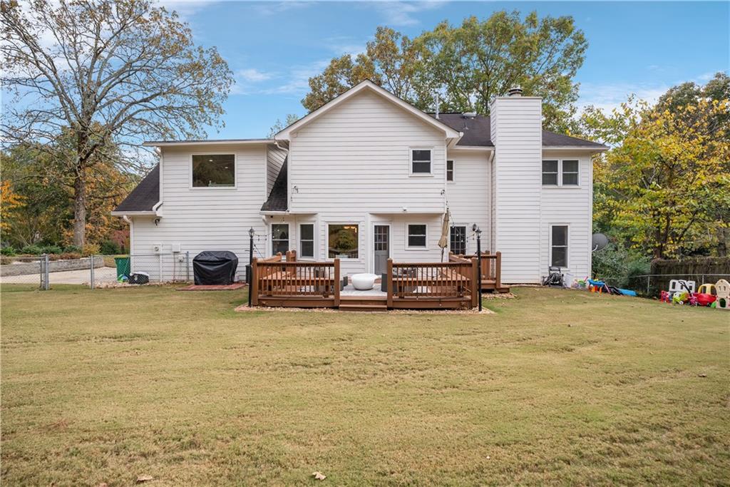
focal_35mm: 19
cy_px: 244
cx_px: 365
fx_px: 385
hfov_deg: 86.9
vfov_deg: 64.6
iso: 100
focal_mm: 19
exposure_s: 1/25
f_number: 5.6
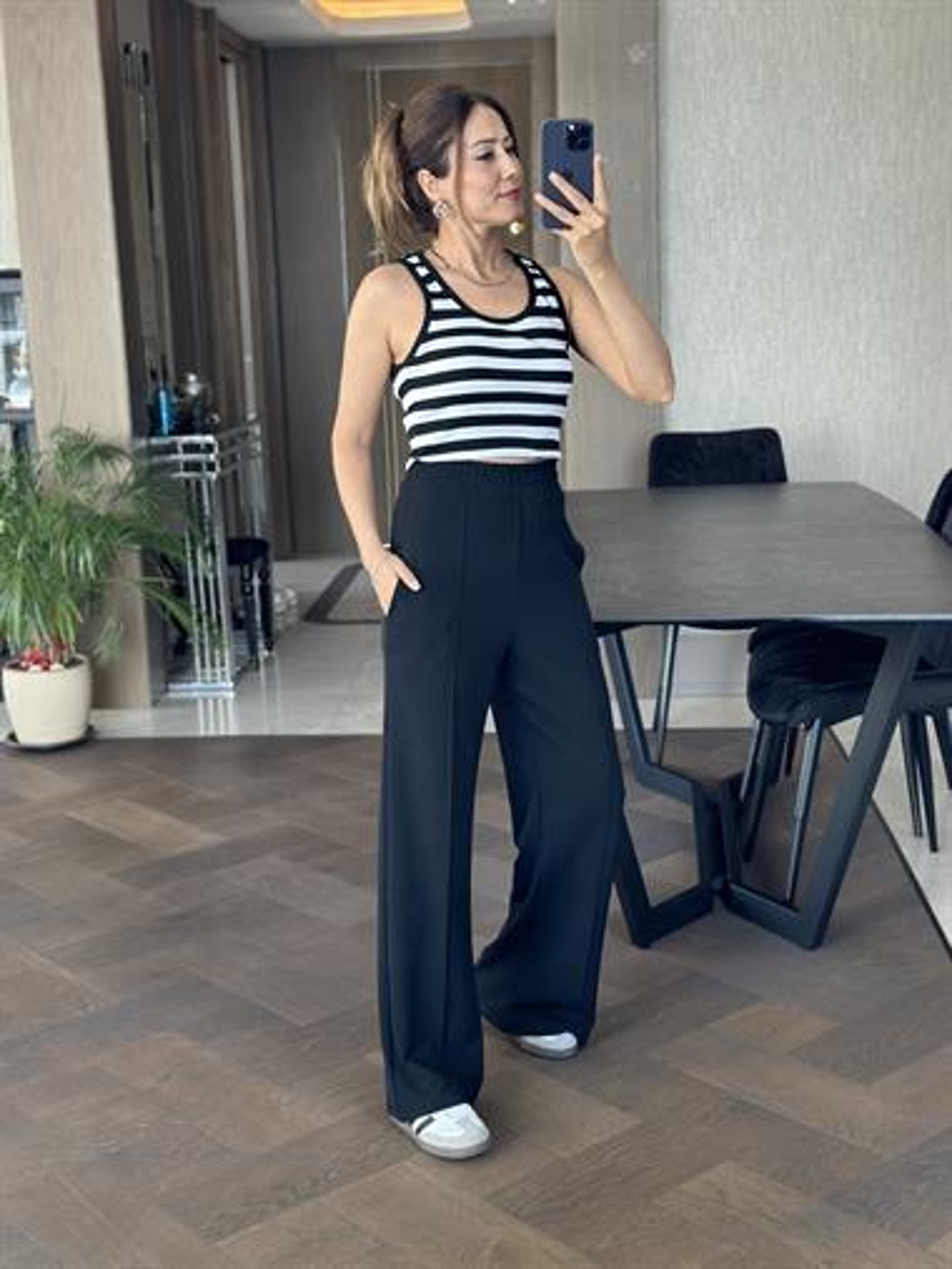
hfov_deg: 30.3
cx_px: 476
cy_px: 634
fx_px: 1759
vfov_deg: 39.6
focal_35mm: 48
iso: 125
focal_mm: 6.86
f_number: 1.78
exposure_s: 1/66
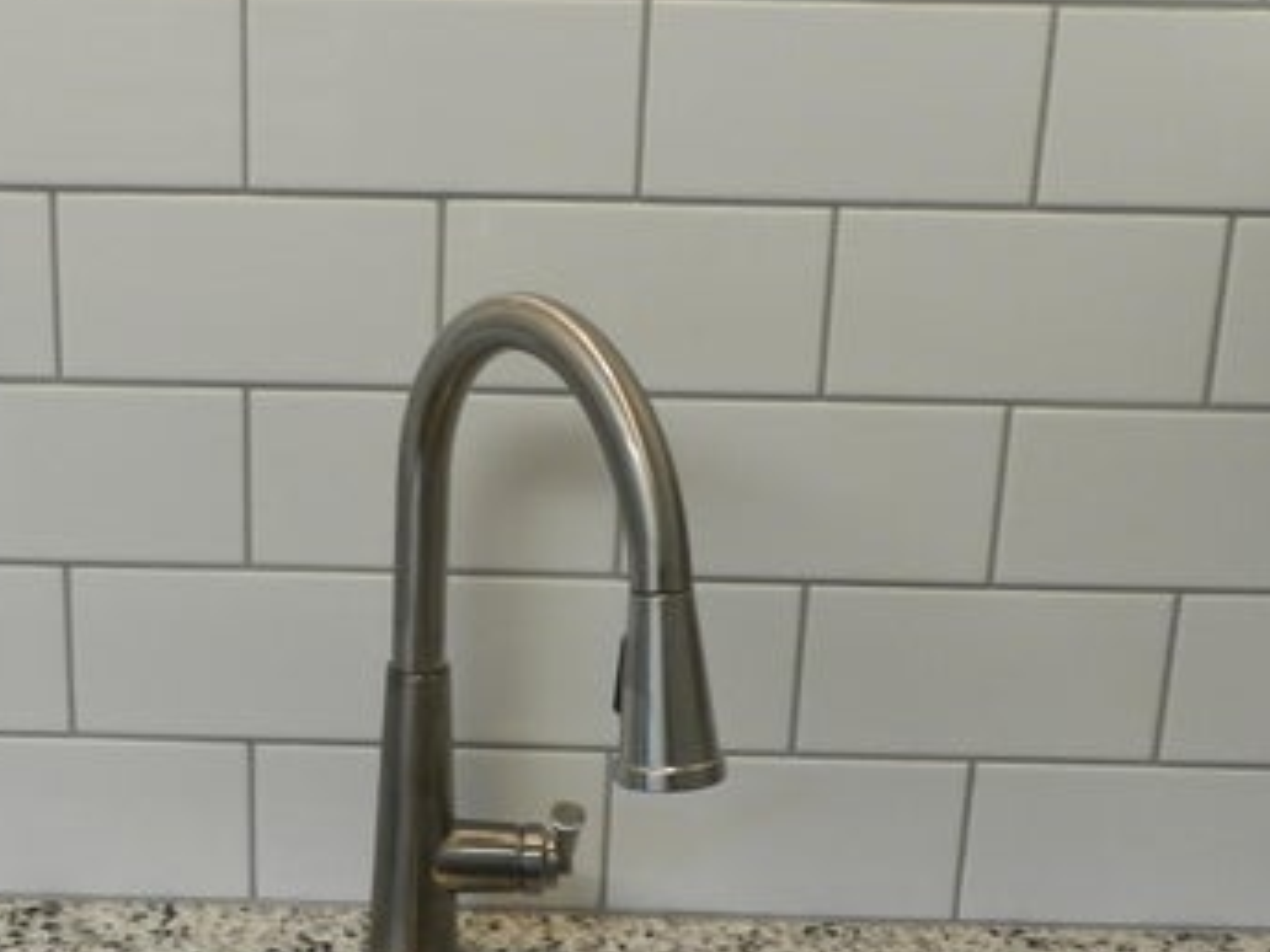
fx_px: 2275
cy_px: 649
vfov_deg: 23.5
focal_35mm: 62
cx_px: 397
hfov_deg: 30.9
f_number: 3.5
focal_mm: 4.5
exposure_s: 1/30
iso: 160
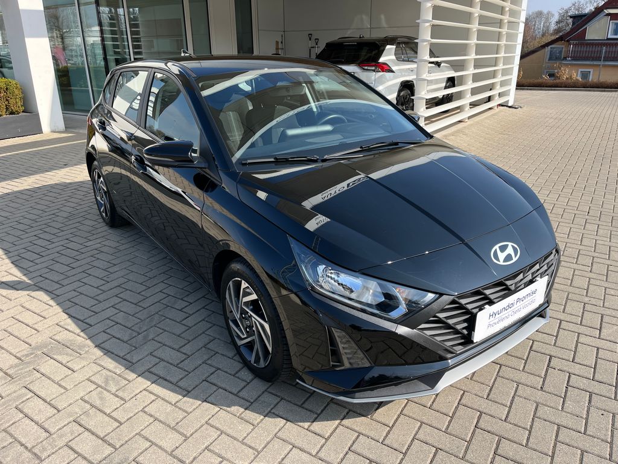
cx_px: 309
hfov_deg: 67.3
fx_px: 464
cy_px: 232
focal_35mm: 26
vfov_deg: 53.1
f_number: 1.6
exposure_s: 1/1647
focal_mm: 5.1
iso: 50
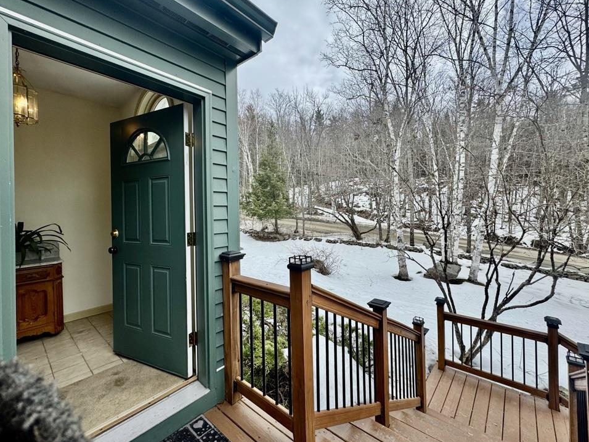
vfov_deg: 81.7
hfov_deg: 98.2
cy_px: 211
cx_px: 291
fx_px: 255
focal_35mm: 15
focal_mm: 2.22
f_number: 2.2
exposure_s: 1/1078
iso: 40
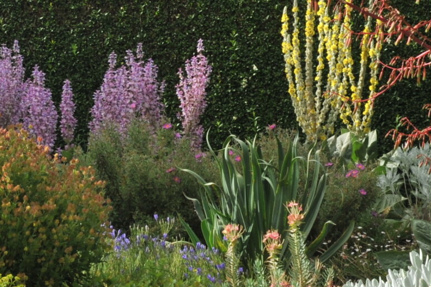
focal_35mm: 188
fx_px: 2249
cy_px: 175
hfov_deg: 10.9
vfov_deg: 7.3
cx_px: 41
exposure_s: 1/60
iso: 200
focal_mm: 50
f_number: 16
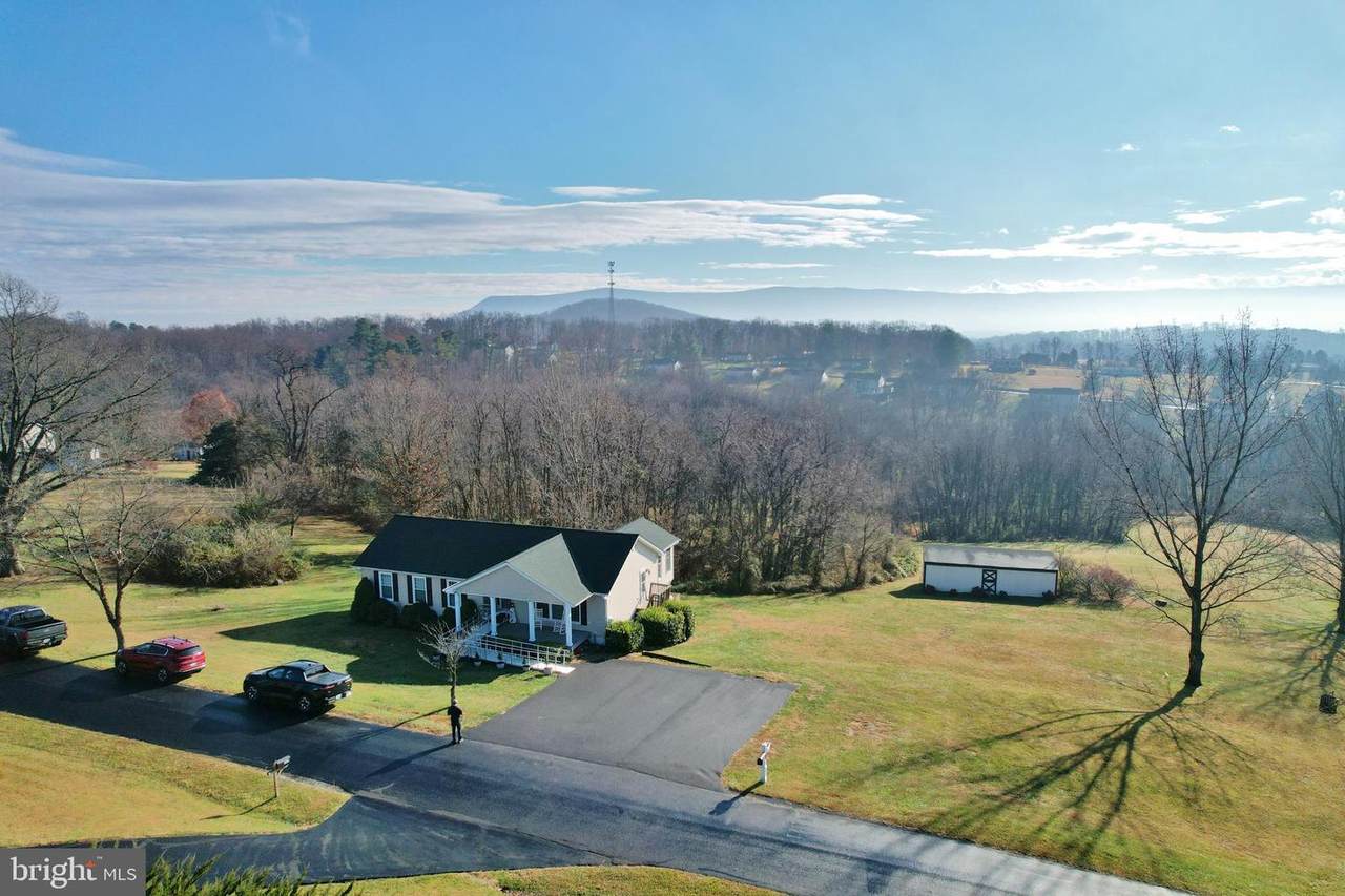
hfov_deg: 78.6
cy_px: 448
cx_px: 672
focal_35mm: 22
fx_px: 822
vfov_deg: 57.2
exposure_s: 1/4000
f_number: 2.8
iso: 110
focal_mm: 8.38
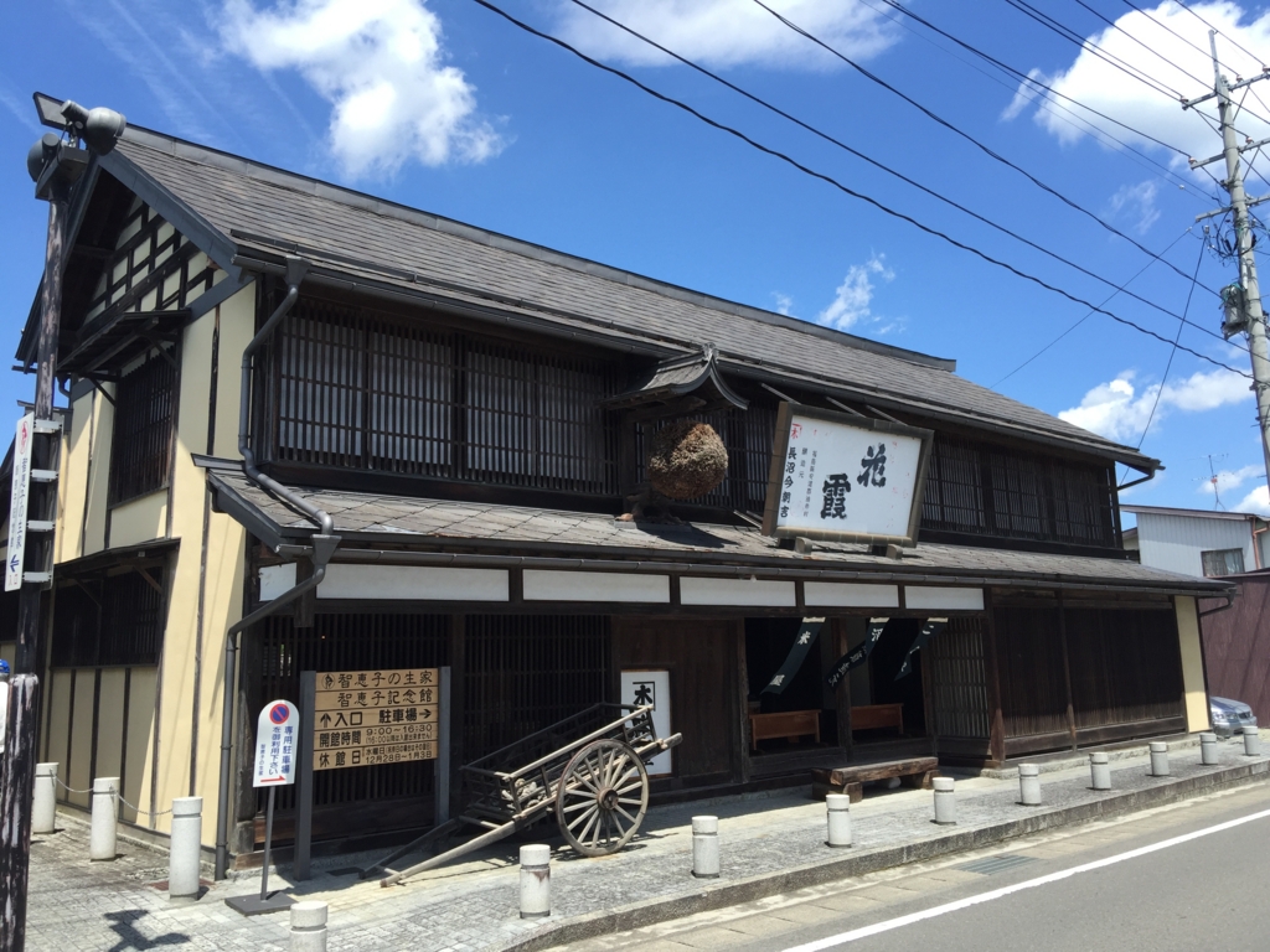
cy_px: 476
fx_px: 1064
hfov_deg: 61.7
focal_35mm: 29
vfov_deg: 48.2
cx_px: 635
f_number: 2.2
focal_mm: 4.15
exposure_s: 1/1099
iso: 32
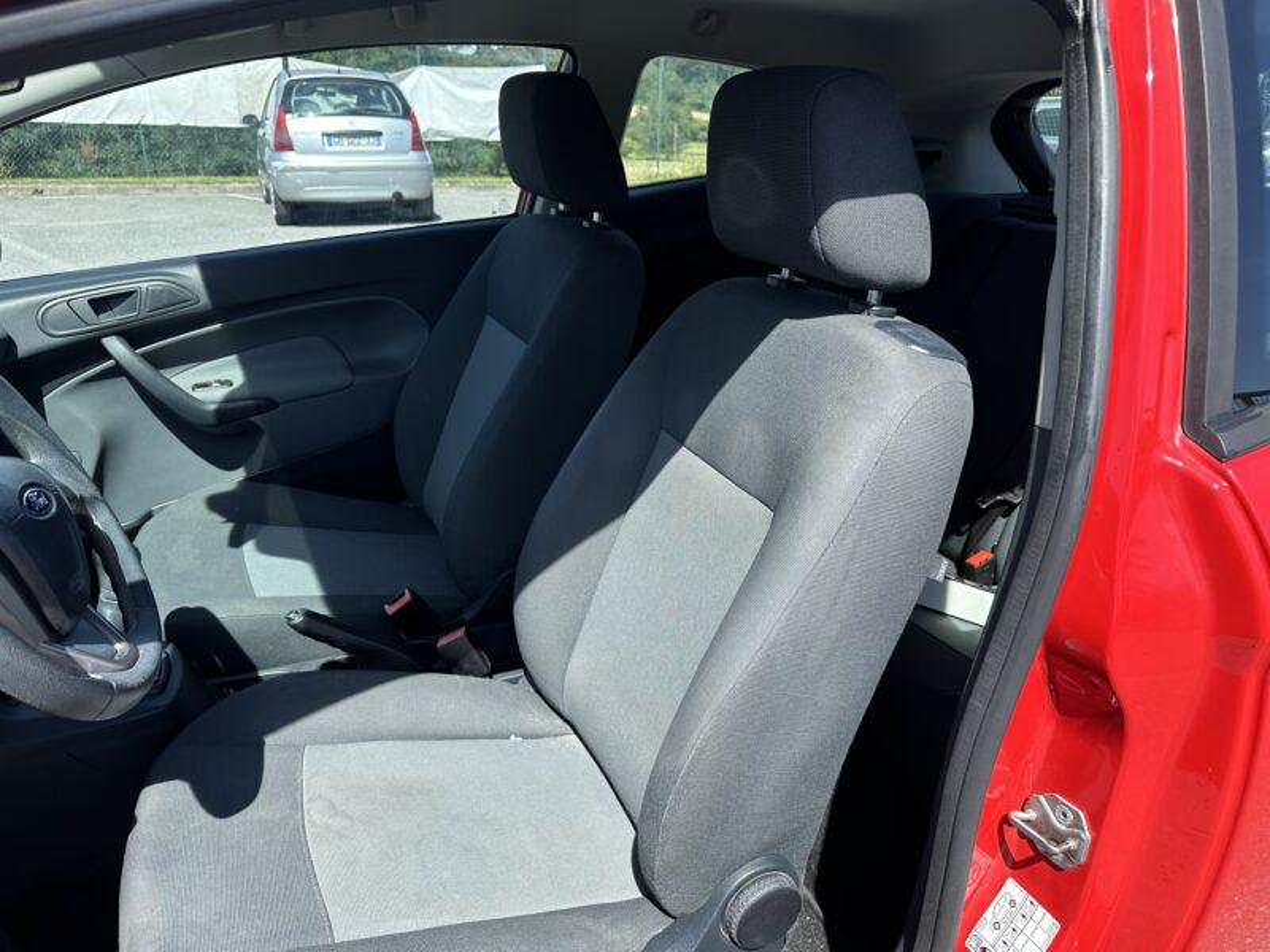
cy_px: 476
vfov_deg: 56.8
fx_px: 881
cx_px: 635
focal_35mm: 24
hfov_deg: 71.6
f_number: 1.78
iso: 80
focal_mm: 6.86
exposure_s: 1/1639
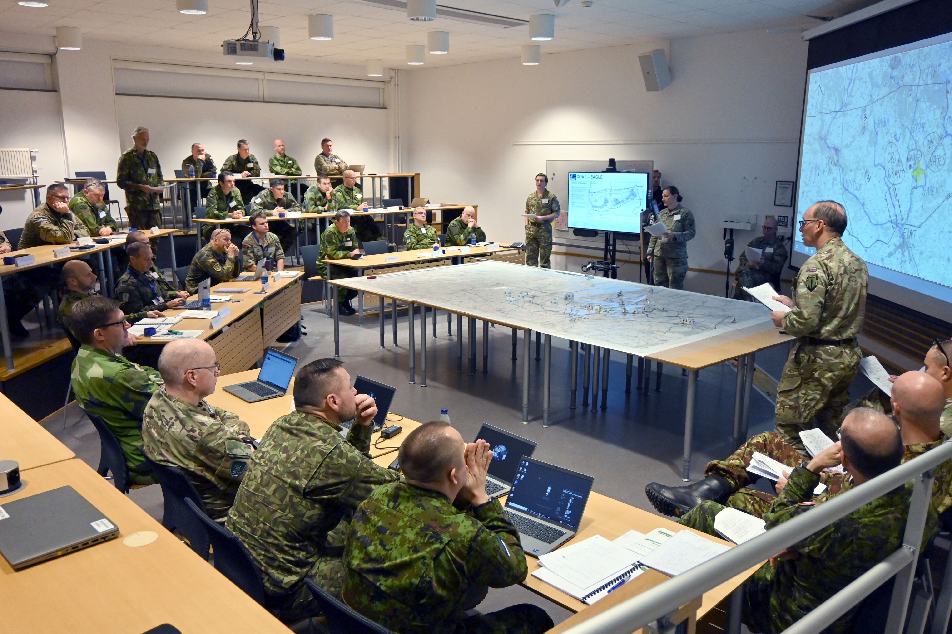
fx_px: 773
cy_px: 317
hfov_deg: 63.2
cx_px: 476
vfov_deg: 44.6
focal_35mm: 29
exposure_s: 1/125
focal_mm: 19.5
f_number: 3.8
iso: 2200
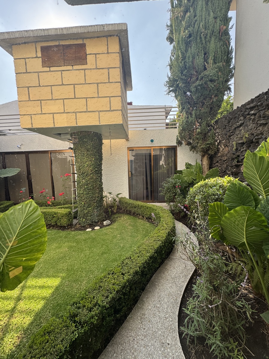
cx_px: 134
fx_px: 145
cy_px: 180
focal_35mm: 14
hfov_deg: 85.7
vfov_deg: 102.1
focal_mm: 2.22
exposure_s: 1/225
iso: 40
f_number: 2.2
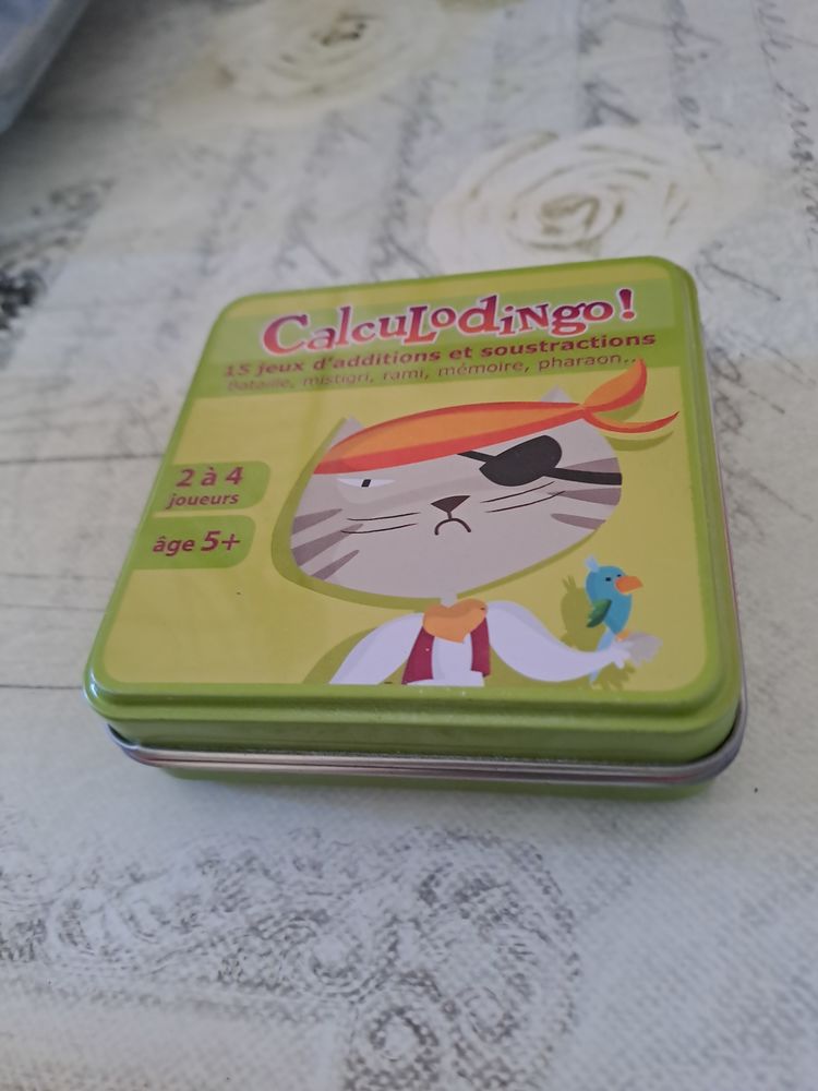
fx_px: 788
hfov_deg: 54.9
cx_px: 409
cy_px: 546
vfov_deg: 69.4
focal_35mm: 25
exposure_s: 1/33
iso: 250
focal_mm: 4.65
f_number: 1.8
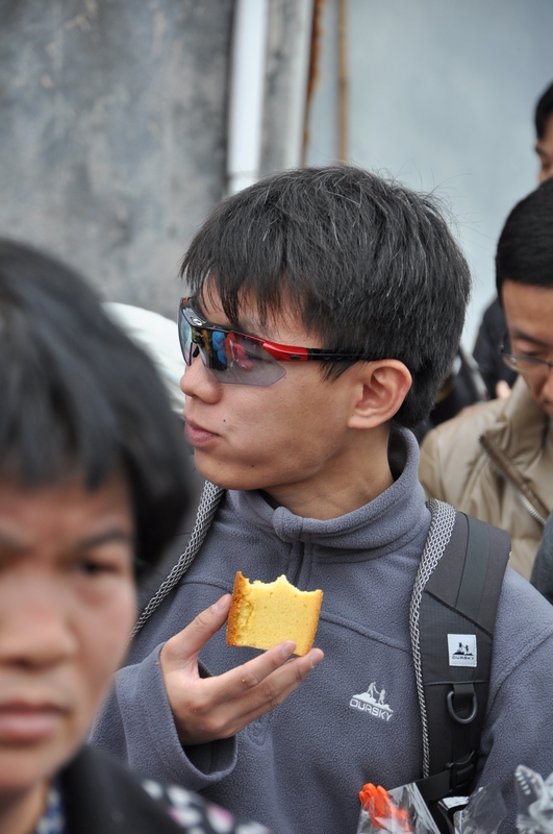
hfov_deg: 8.7
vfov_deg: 13.1
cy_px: 417
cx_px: 276
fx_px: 3640
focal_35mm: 158
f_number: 5.6
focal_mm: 105
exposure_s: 1/200
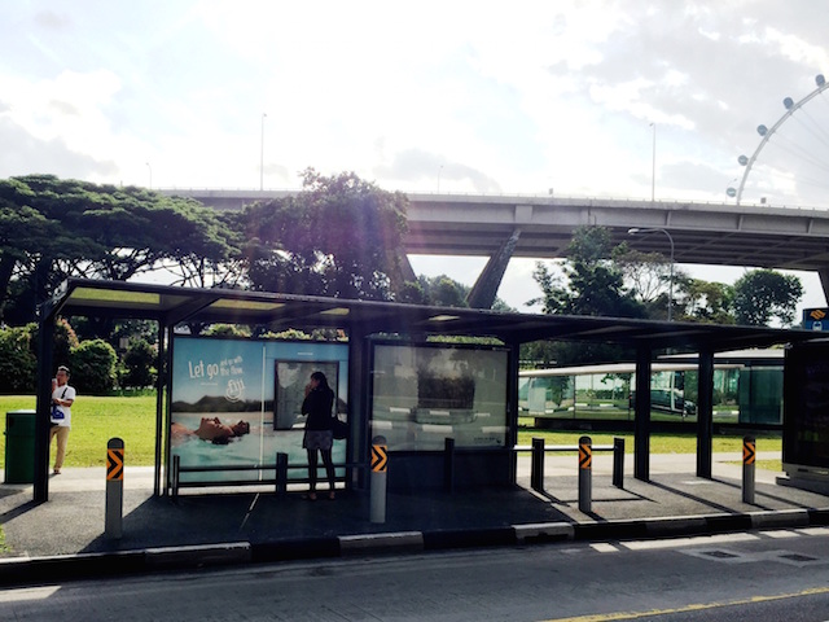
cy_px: 311
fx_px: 695
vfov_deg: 48.2
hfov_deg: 61.7
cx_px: 414
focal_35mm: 29
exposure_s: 1/2825
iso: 32
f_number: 2.2
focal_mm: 4.15
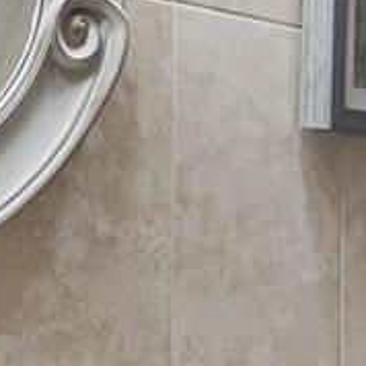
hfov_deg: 13.4
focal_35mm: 122
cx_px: 565
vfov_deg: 14.3
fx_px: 1459
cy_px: 263
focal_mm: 16
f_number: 11
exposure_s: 1/3
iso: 1600
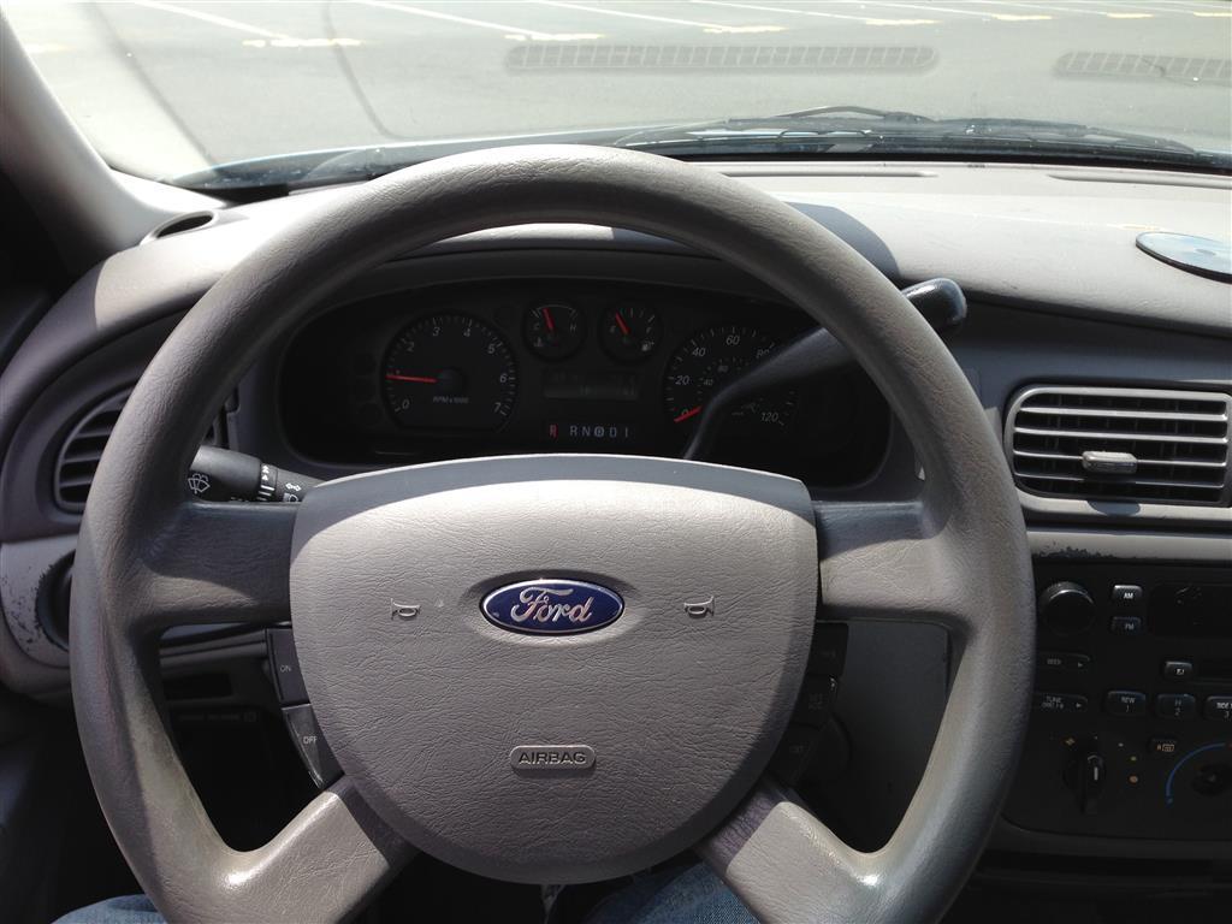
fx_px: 1174
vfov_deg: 42.9
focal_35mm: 33
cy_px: 462
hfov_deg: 55.4
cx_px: 616
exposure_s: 1/293
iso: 50
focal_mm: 4.13
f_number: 2.4
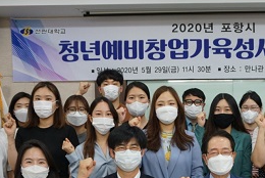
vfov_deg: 22.1
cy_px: 183
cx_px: 194
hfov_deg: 33.3
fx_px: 435
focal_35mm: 59
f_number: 3.5
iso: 500
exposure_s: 1/60
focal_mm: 16
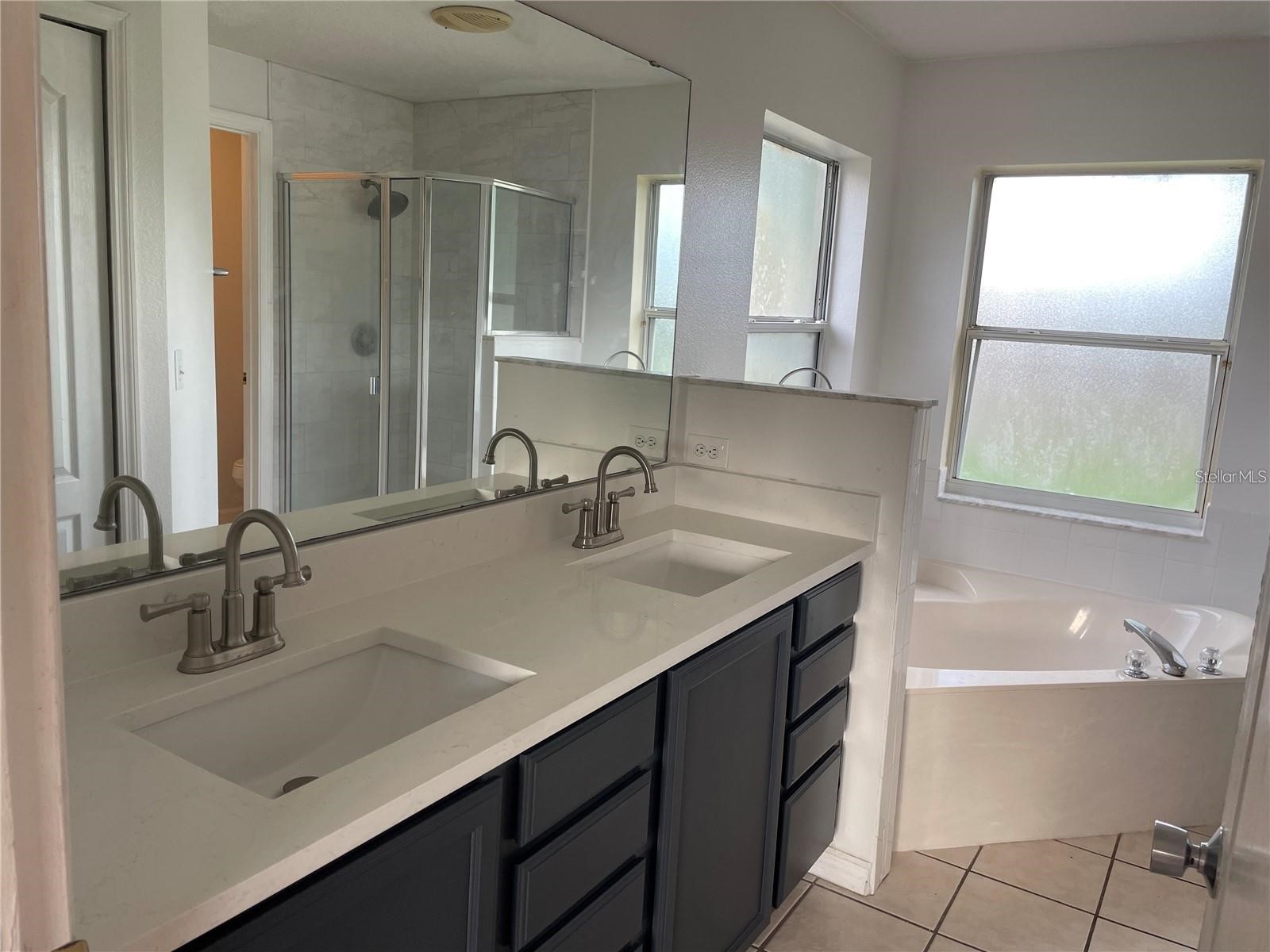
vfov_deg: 53.1
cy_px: 476
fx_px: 954
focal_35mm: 26
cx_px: 635
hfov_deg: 67.3
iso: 64
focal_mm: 4.2
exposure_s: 1/60
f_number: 1.6
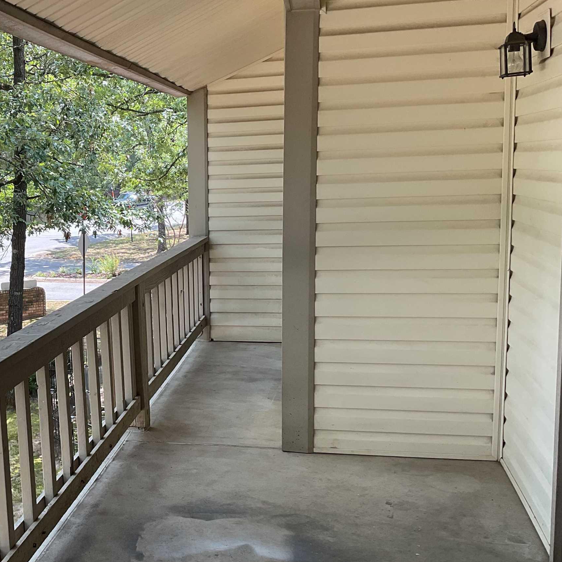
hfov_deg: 35.3
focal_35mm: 46
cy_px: 278
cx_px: 91
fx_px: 845
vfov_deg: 36.8
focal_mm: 3
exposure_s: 1/158
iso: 16
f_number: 1.8
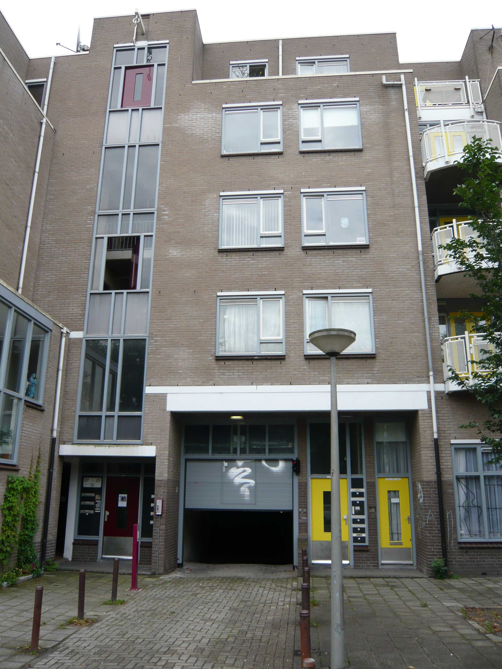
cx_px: 251
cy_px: 334
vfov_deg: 63.4
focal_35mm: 28
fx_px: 541
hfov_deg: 49.7
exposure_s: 1/400
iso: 100
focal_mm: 4.6
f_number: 2.8
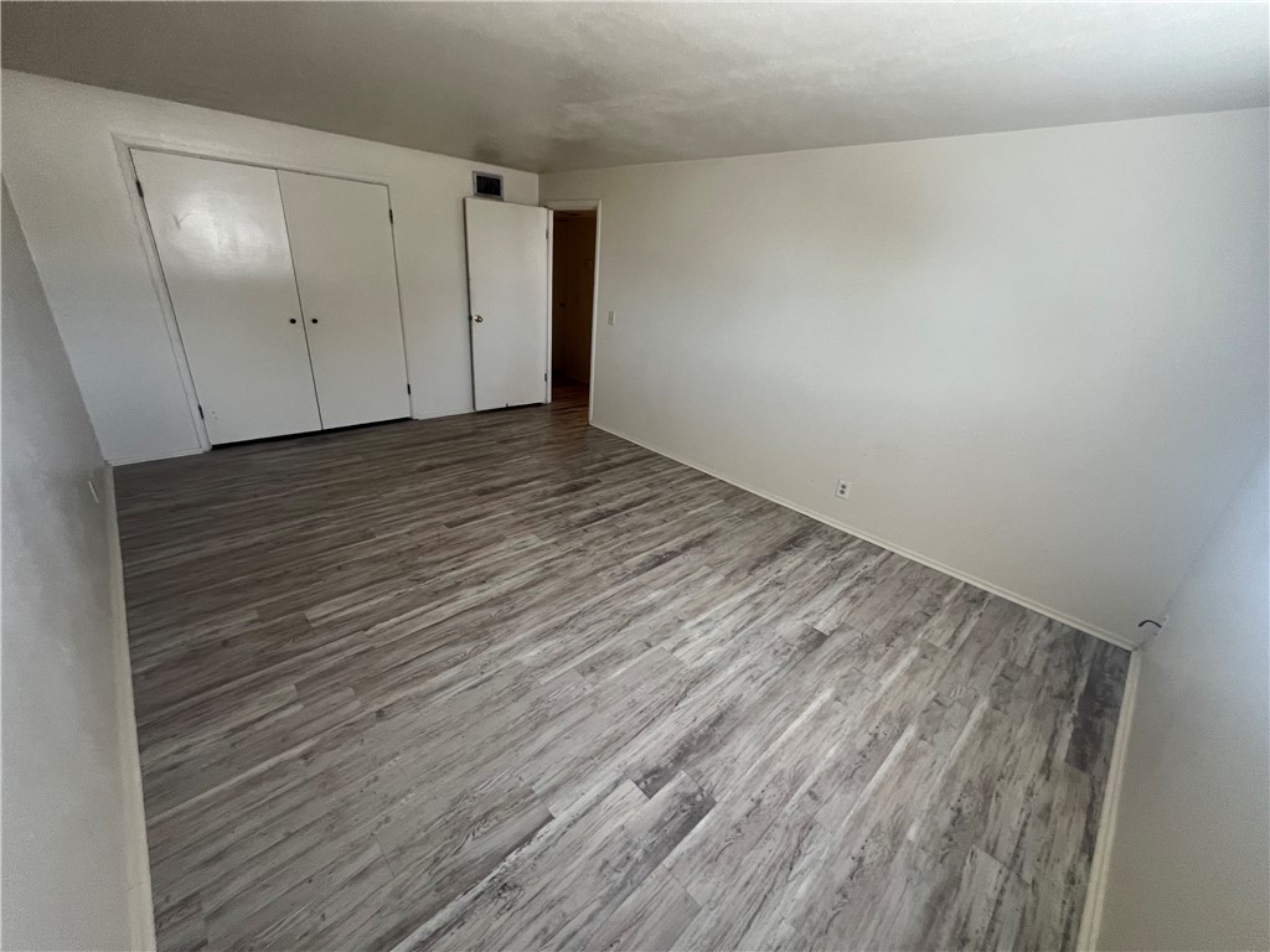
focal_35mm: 13
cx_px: 635
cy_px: 476
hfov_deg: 106.2
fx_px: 477
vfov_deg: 89.9
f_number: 1.8
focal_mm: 1.57
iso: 250
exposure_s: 1/120
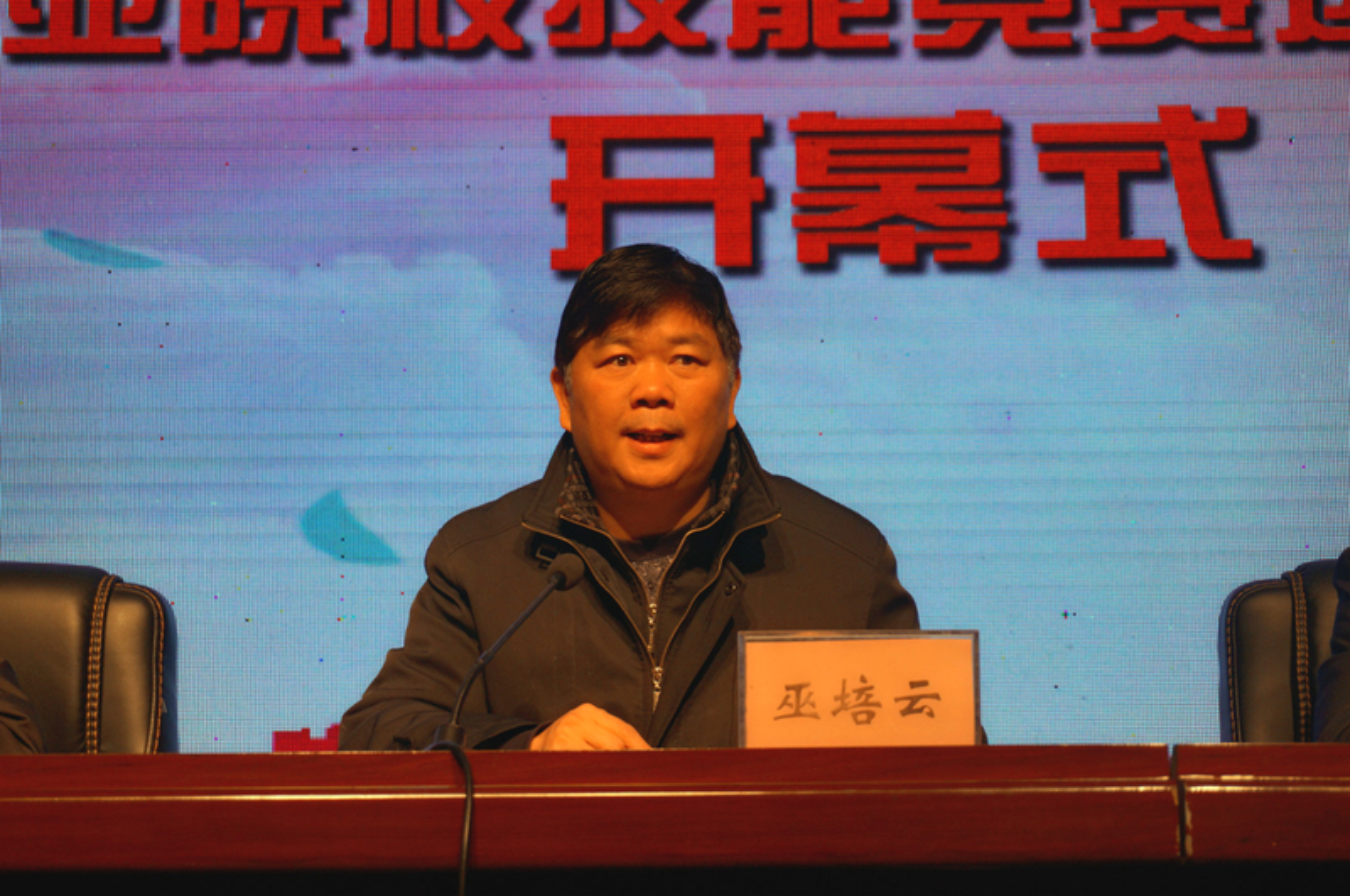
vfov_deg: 18.1
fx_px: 2808
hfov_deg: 27.0
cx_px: 675
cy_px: 448
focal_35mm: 75
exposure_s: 1/160
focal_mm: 50
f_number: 5.6
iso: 320
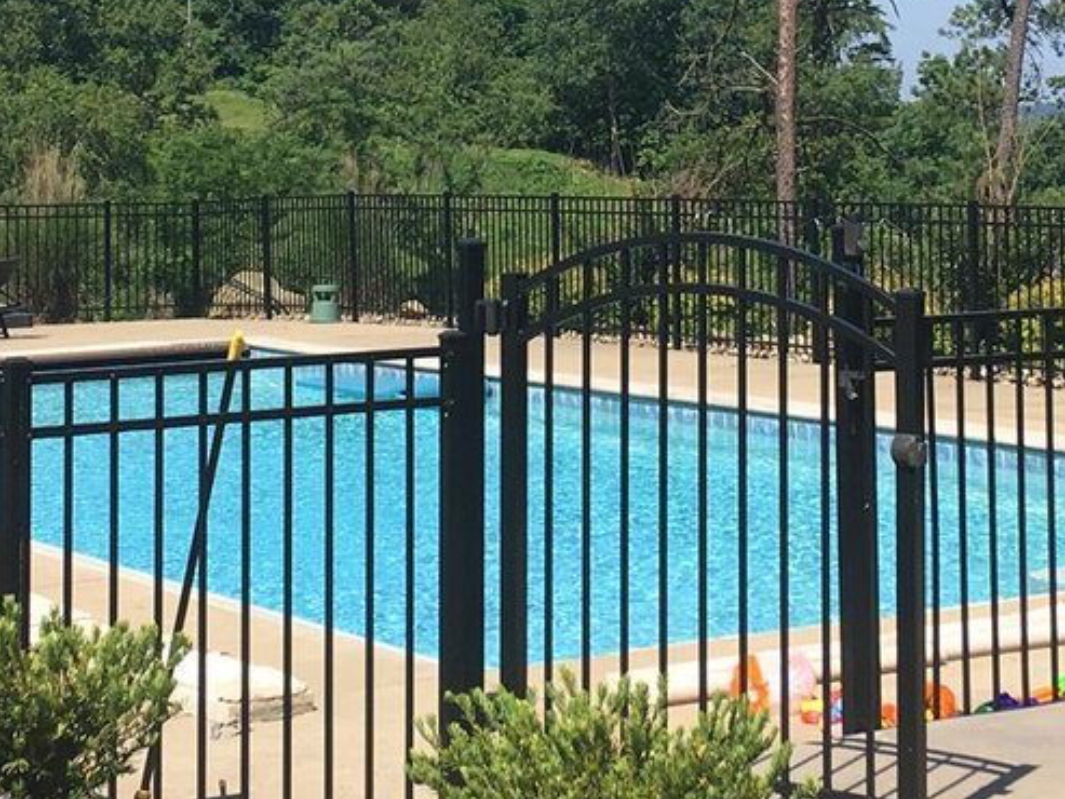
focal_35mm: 89
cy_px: 21
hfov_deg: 22.0
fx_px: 2739
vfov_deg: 16.3
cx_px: 593
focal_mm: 4.15
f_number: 2.2
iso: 25
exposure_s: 1/1241
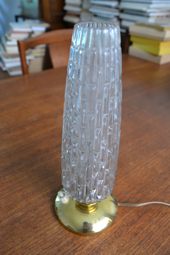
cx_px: 85
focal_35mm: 27
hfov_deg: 47.9
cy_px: 128
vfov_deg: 67.4
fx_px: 191
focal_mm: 18
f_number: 6.3
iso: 1600
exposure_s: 1/60
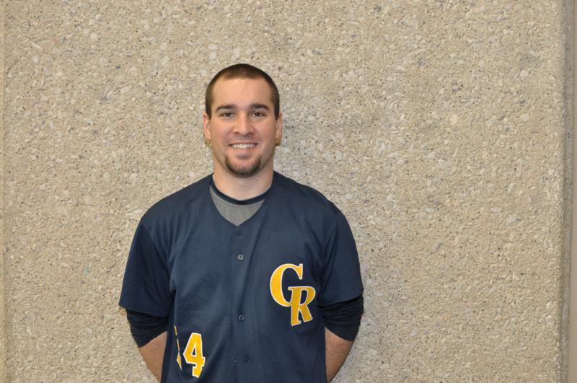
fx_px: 840
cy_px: 192
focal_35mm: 52
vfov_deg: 25.7
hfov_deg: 37.9
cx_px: 288
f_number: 4
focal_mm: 35
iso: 800
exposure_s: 1/60
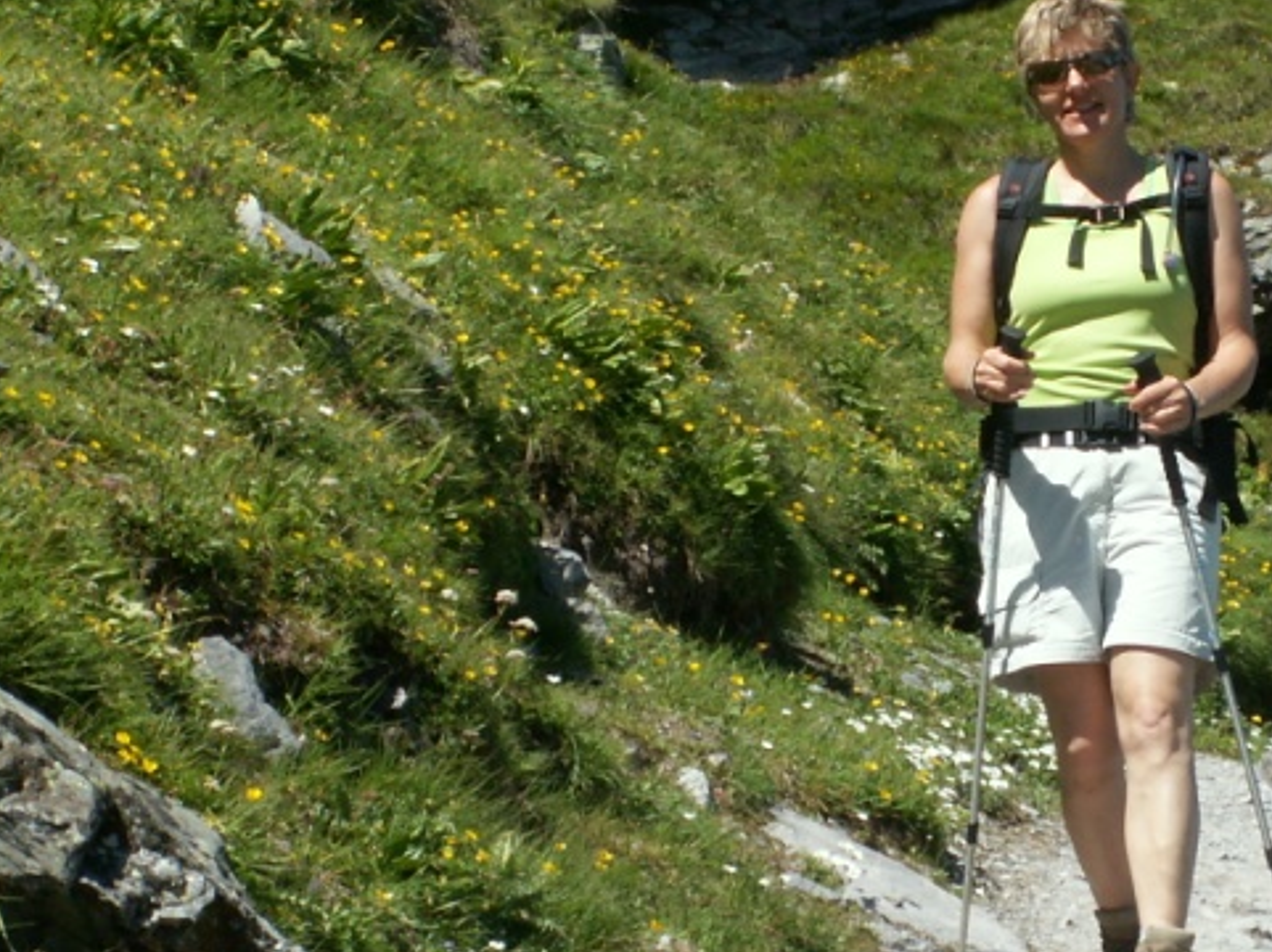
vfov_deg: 7.6
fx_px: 7197
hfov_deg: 10.1
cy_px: 537
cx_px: 1029
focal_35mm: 196
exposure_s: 1/125
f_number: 8
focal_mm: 15.38
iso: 50
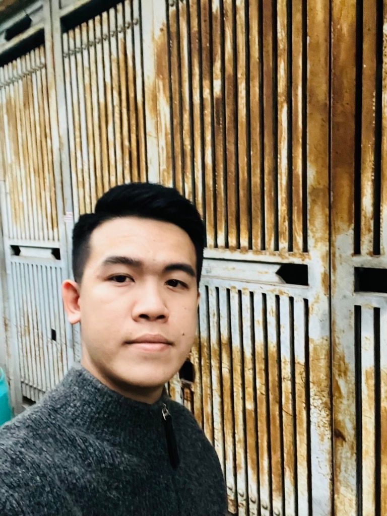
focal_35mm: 30
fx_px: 447
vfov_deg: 60.0
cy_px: 258
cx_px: 194
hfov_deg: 46.8
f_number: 2.2
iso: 800
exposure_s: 1/26
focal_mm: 2.71
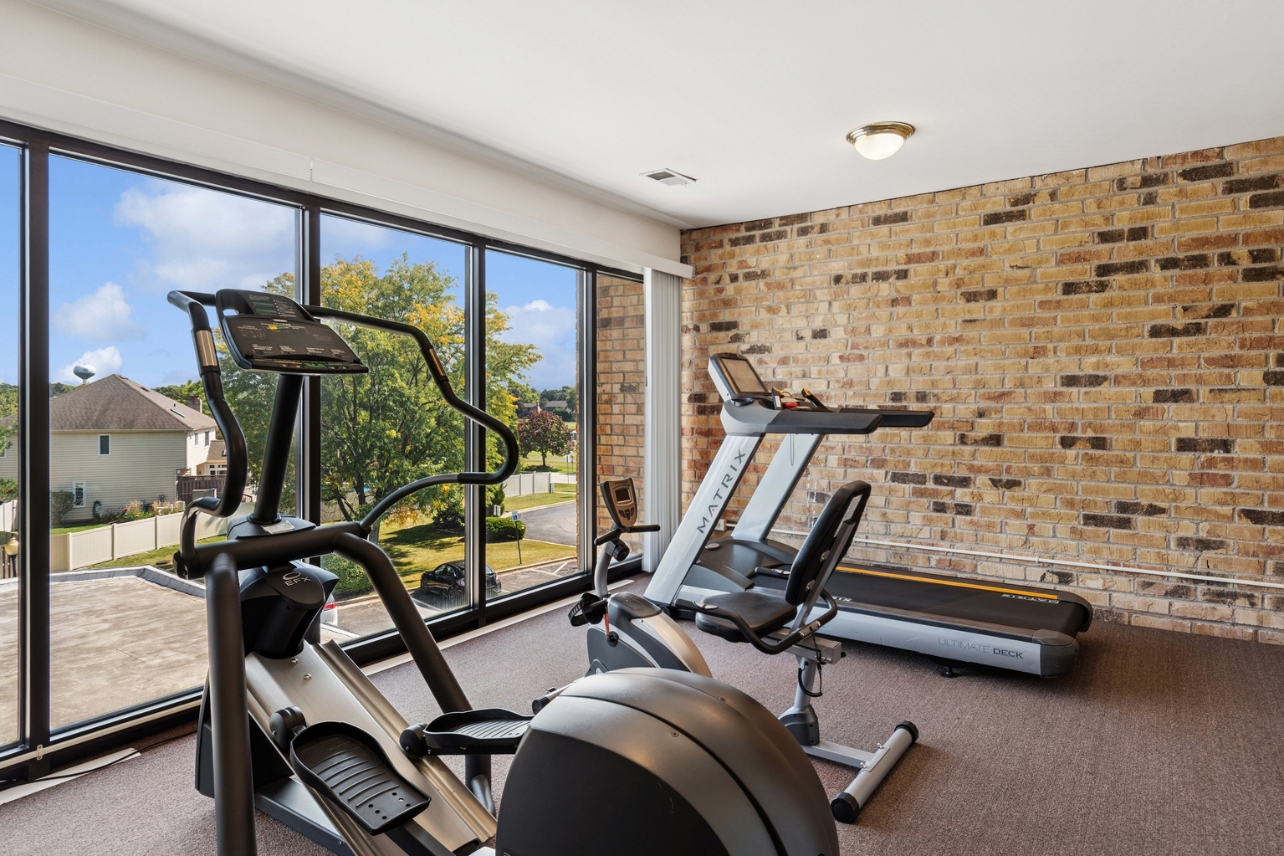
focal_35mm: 19
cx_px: 674
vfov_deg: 64.5
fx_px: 678
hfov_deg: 86.8
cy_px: 409
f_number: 8
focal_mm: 12
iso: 250
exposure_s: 1/40
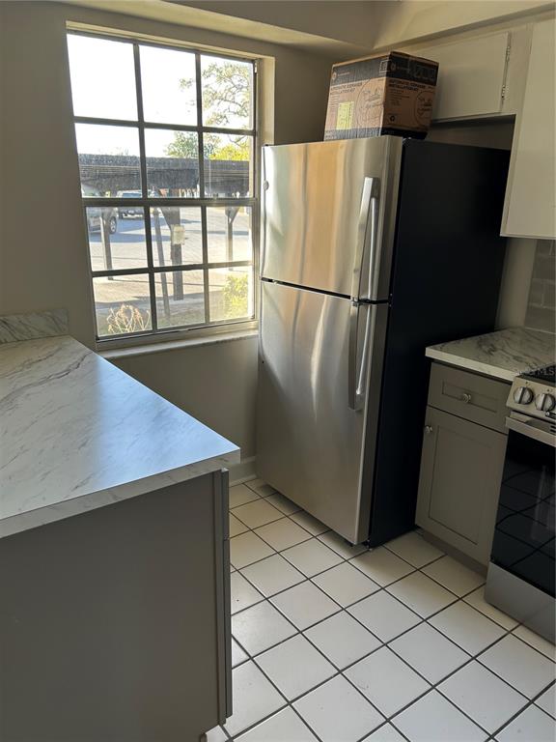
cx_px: 278
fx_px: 557
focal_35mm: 26
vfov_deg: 67.3
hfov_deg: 53.1
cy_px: 371
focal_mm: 5.7
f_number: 1.5
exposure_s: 1/132
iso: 32
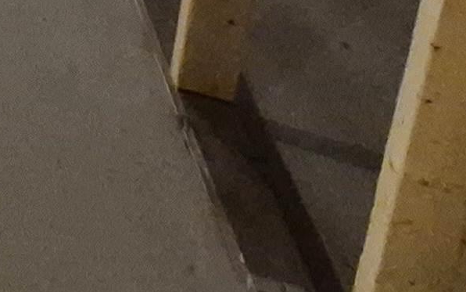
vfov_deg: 11.6
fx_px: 902
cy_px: -555
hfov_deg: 17.5
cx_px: -523
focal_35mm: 71
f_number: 2.2
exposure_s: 1/60
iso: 500
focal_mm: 1.74
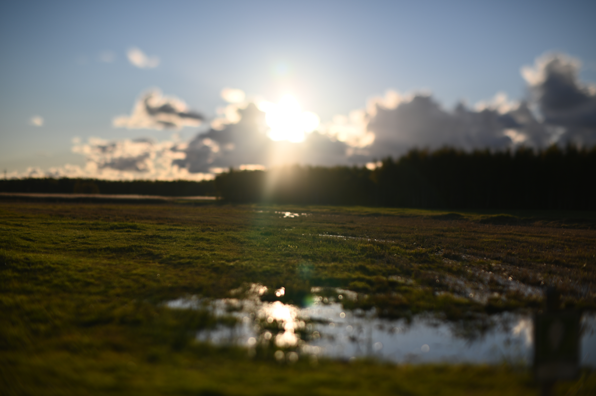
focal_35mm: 50
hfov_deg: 39.6
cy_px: 198
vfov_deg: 27.0
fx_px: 827
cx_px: 298
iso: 100
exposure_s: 1/8000
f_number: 1.4
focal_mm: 50
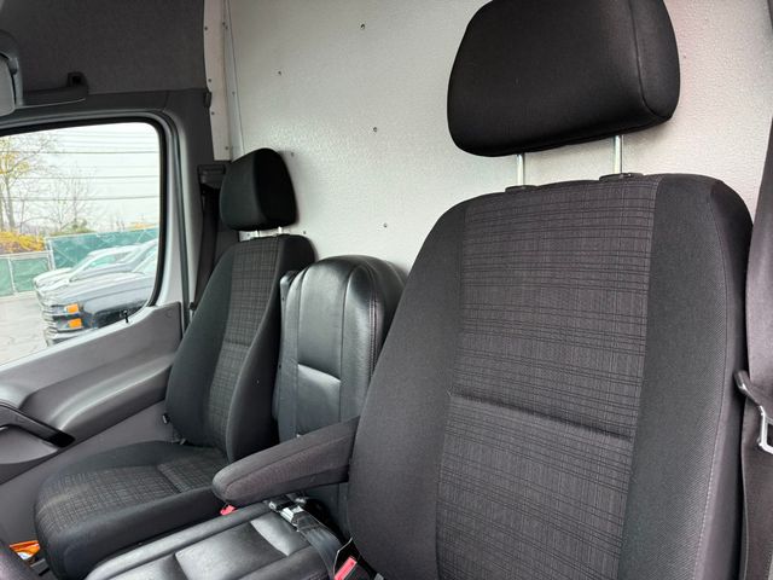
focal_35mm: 24
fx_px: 536
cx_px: 386
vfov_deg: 56.8
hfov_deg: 71.6
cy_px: 290
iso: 200
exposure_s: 1/237
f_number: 1.78
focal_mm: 6.76
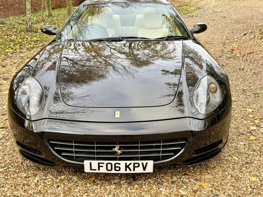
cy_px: 98
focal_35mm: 48
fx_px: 365
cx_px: 132
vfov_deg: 30.3
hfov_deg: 39.7
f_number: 1.78
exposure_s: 1/219
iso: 50
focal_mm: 6.76
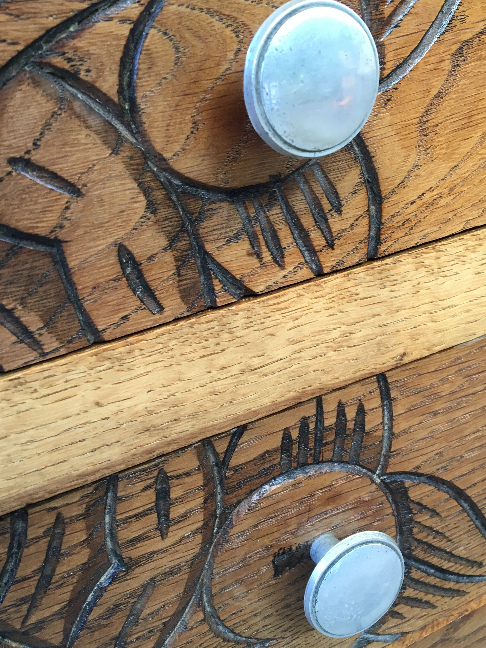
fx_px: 693
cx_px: 246
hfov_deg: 38.7
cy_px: 274
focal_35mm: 37
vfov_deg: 49.9
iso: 50
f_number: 2.2
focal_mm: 4.15
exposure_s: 1/33
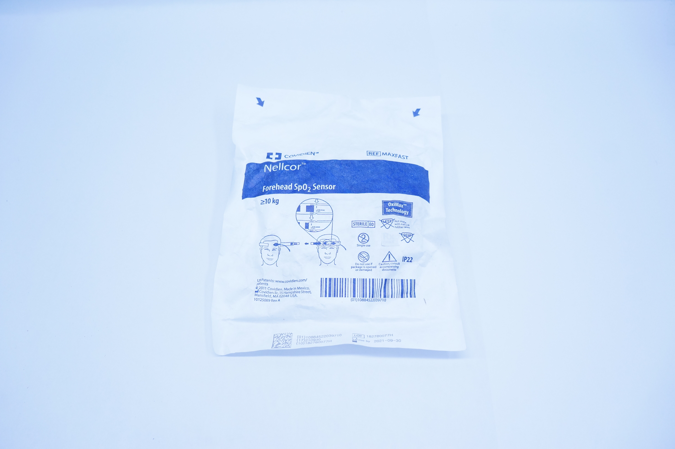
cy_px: 224
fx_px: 506
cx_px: 338
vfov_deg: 47.8
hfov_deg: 67.4
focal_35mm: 27
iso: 800
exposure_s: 1/250
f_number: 5
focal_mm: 18
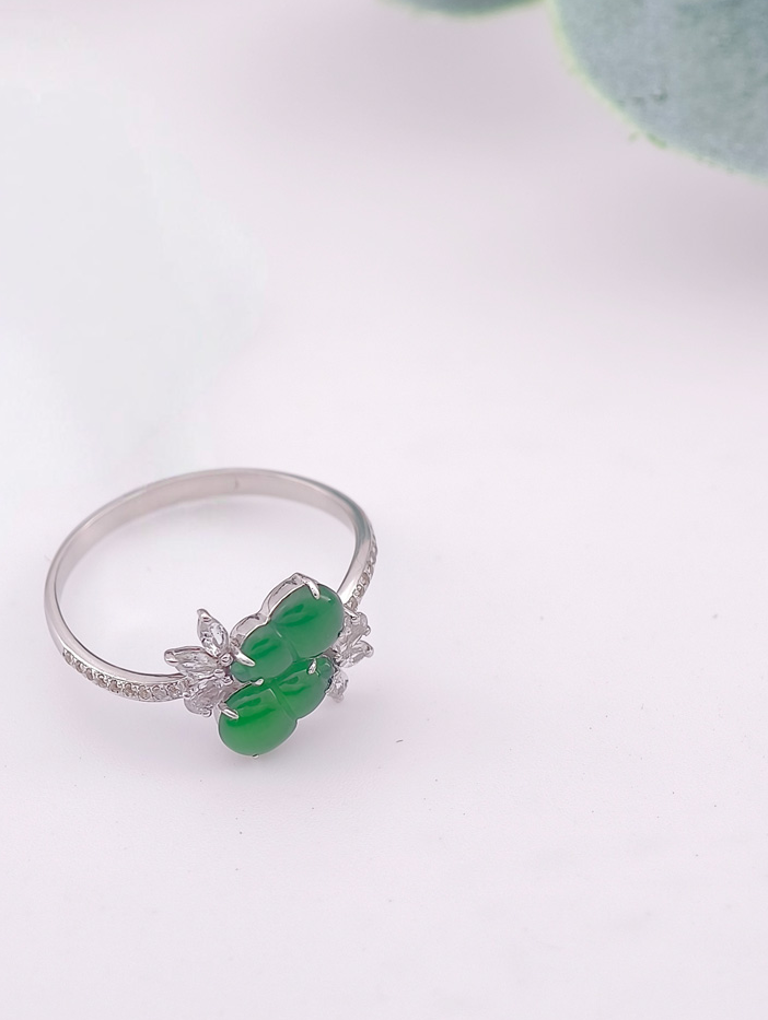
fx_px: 5107
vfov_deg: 11.4
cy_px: 431
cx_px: 386
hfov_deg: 8.6
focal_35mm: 173
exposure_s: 1/200
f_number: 2.67
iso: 125
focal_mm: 22.48
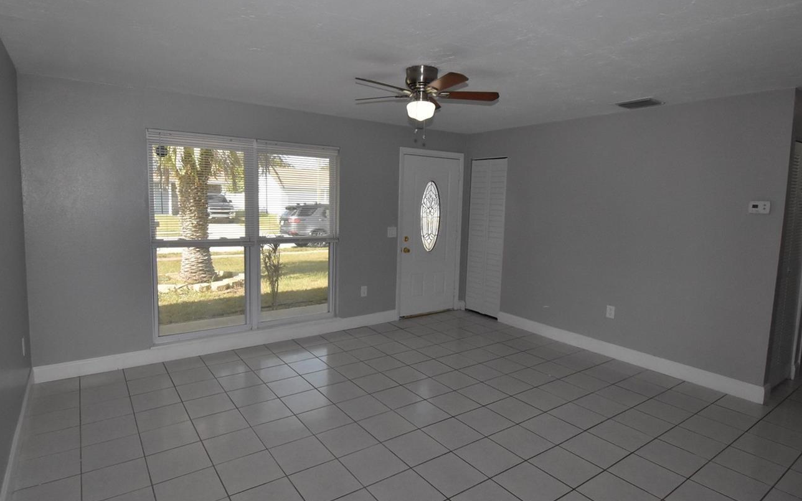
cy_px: 240
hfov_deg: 88.0
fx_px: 415
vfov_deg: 62.2
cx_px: 387
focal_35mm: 19
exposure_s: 1/200
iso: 1600
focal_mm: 10
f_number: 14
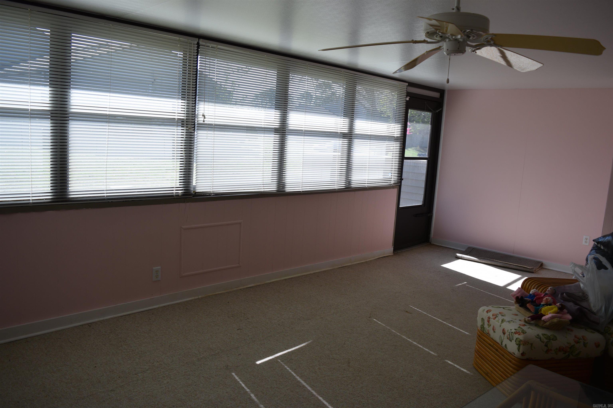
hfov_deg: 67.4
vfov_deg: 47.9
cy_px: 204
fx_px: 460
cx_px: 306
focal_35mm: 27
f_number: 4.5
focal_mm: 18
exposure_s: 1/160
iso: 100
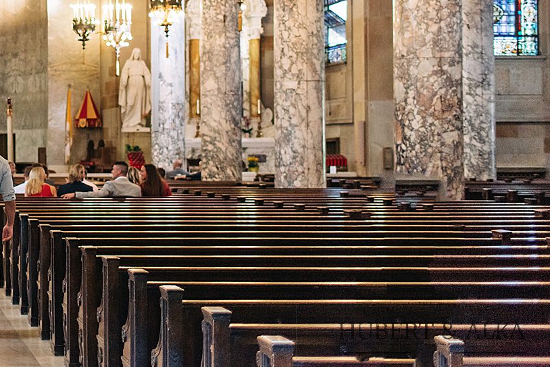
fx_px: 1314
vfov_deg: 15.3
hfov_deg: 21.9
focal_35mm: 86
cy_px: -79
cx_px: -109
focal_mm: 35
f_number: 1.8
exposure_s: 1/250
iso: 400
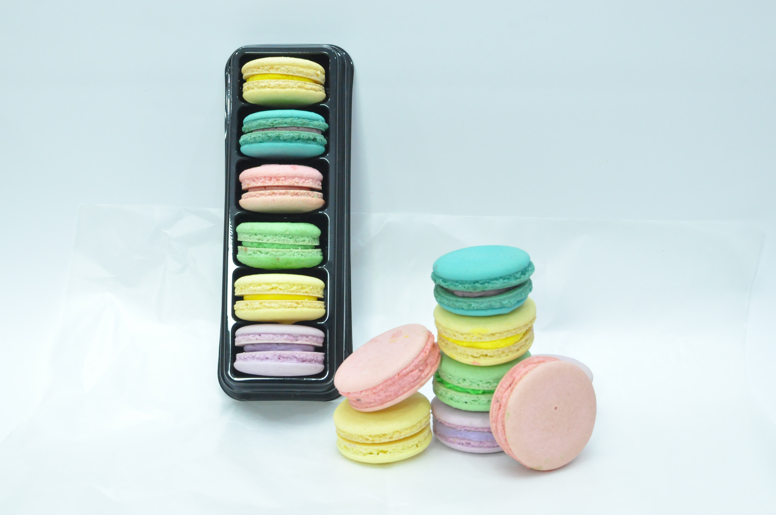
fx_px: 1130
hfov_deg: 37.9
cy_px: 258
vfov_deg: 25.7
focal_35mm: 52
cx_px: 388
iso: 3200
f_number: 8
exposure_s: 1/80
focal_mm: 35
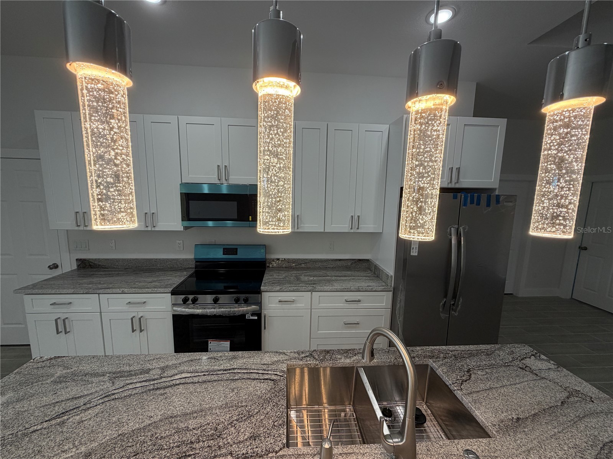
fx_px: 248
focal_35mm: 14
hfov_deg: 102.1
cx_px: 306
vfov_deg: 85.7
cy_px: 230
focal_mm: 2.22
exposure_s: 1/120
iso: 100
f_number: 2.2
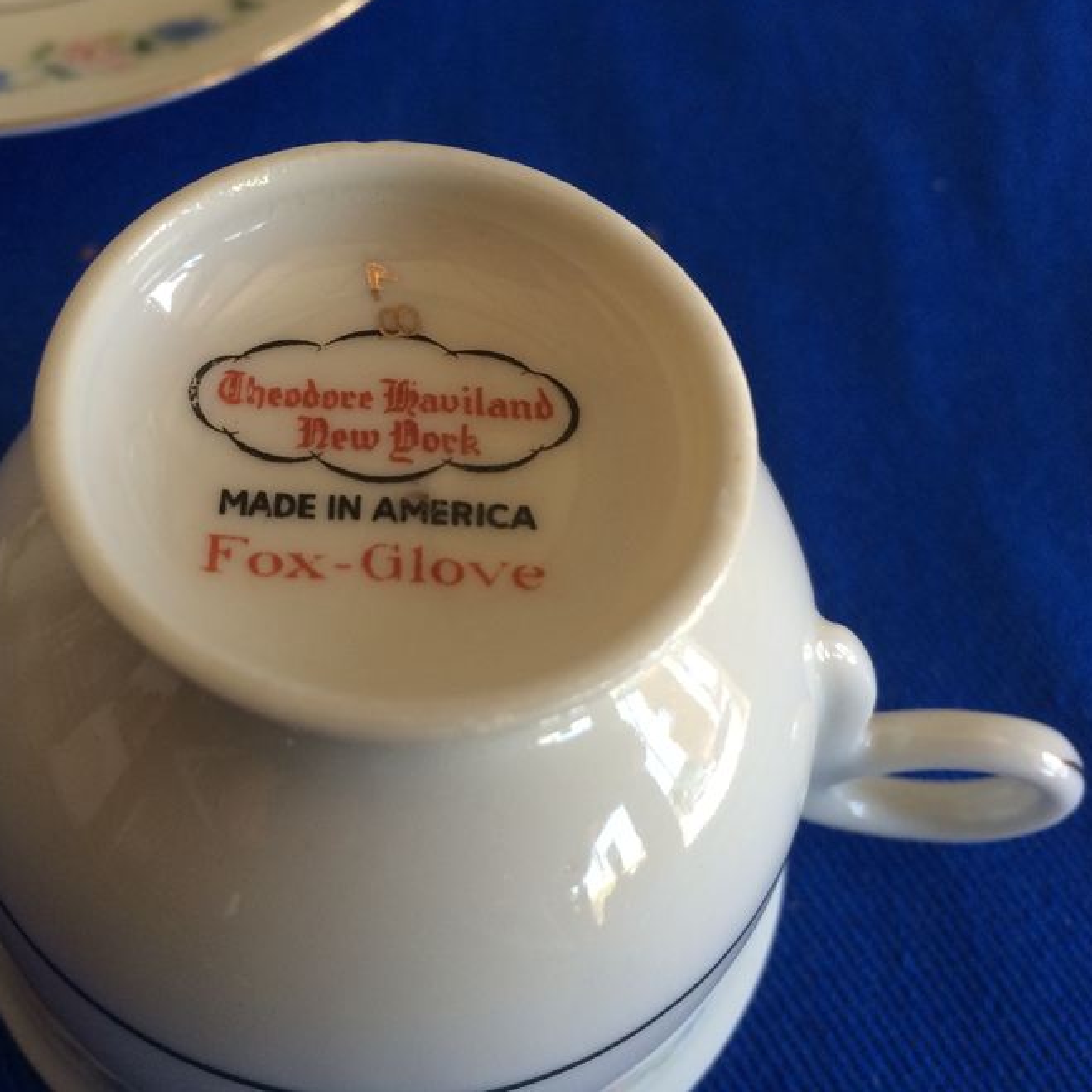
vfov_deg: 47.2
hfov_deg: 46.8
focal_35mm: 35
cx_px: 414
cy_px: 539
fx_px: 1249
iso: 40
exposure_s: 1/40
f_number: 2.2
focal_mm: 4.15
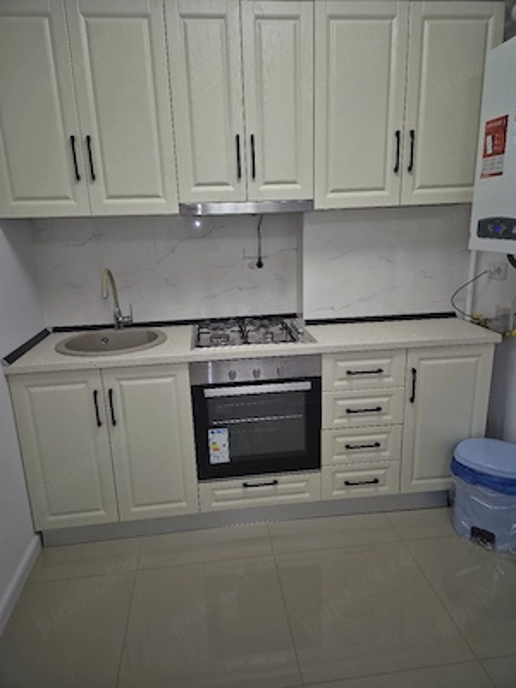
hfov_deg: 58.9
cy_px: 344
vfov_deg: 73.9
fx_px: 457
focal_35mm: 23
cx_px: 258
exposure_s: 1/100
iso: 40
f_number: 1.8
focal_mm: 5.4
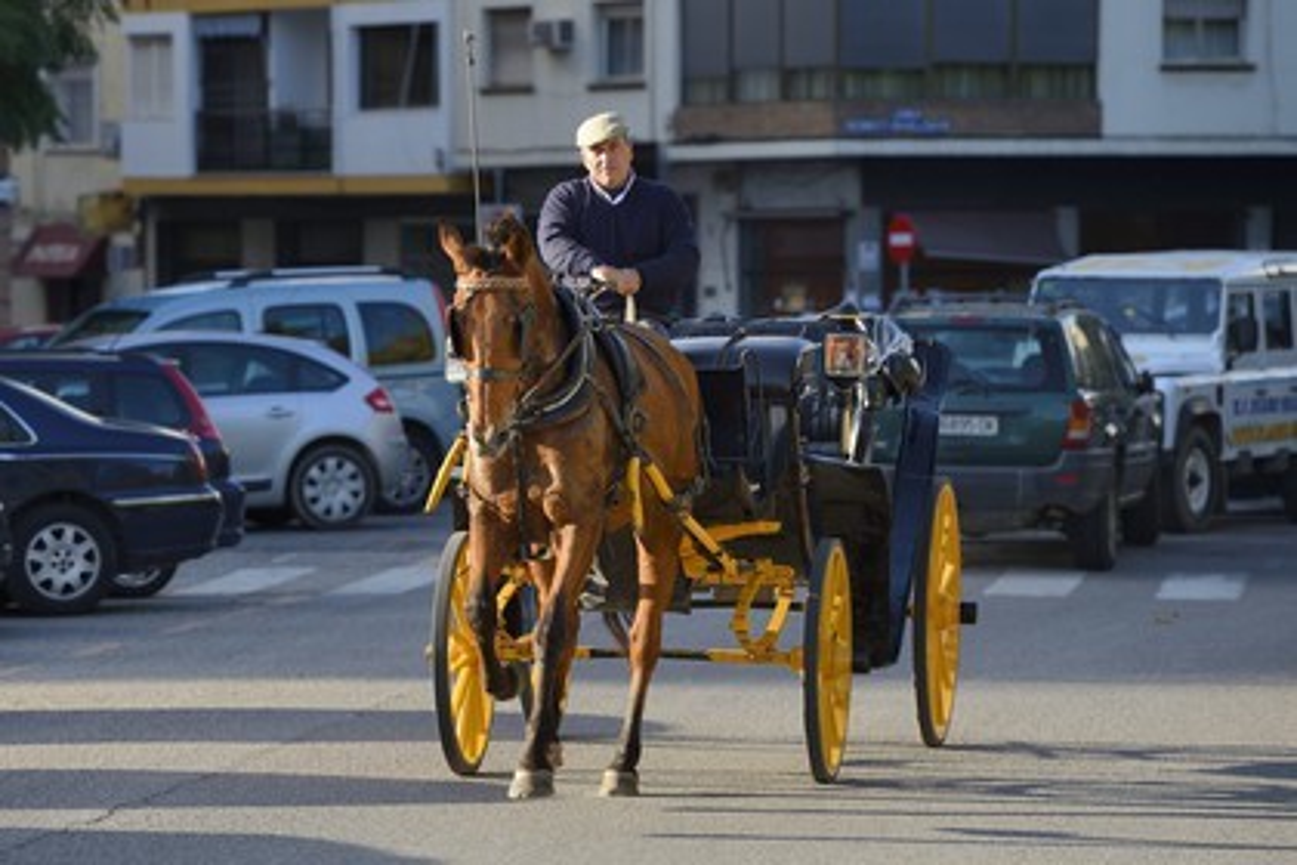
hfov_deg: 12.8
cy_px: 432
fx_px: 5764
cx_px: 648
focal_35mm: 160
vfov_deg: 8.6
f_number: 5
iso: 200
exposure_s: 1/250
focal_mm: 160
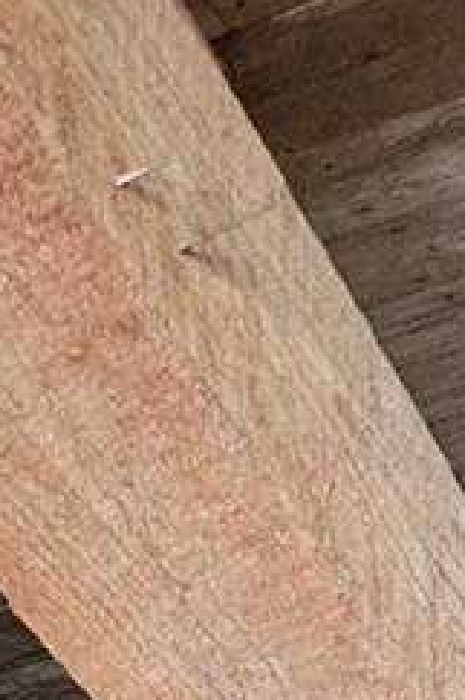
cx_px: -124
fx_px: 2949
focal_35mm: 152
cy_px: 1591
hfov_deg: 8.9
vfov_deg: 11.5
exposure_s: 1/24
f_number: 1.7
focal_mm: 6.3
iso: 500
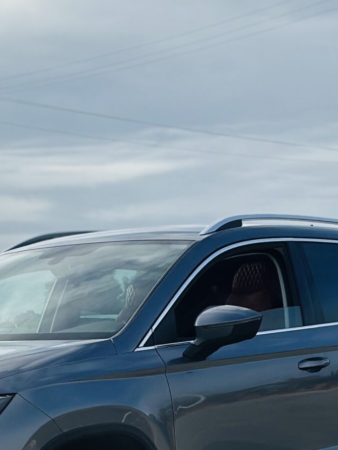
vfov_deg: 14.5
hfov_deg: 11.0
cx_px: 113
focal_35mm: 135
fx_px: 1757
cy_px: 399
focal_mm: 6.86
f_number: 1.78
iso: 100
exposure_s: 1/7092
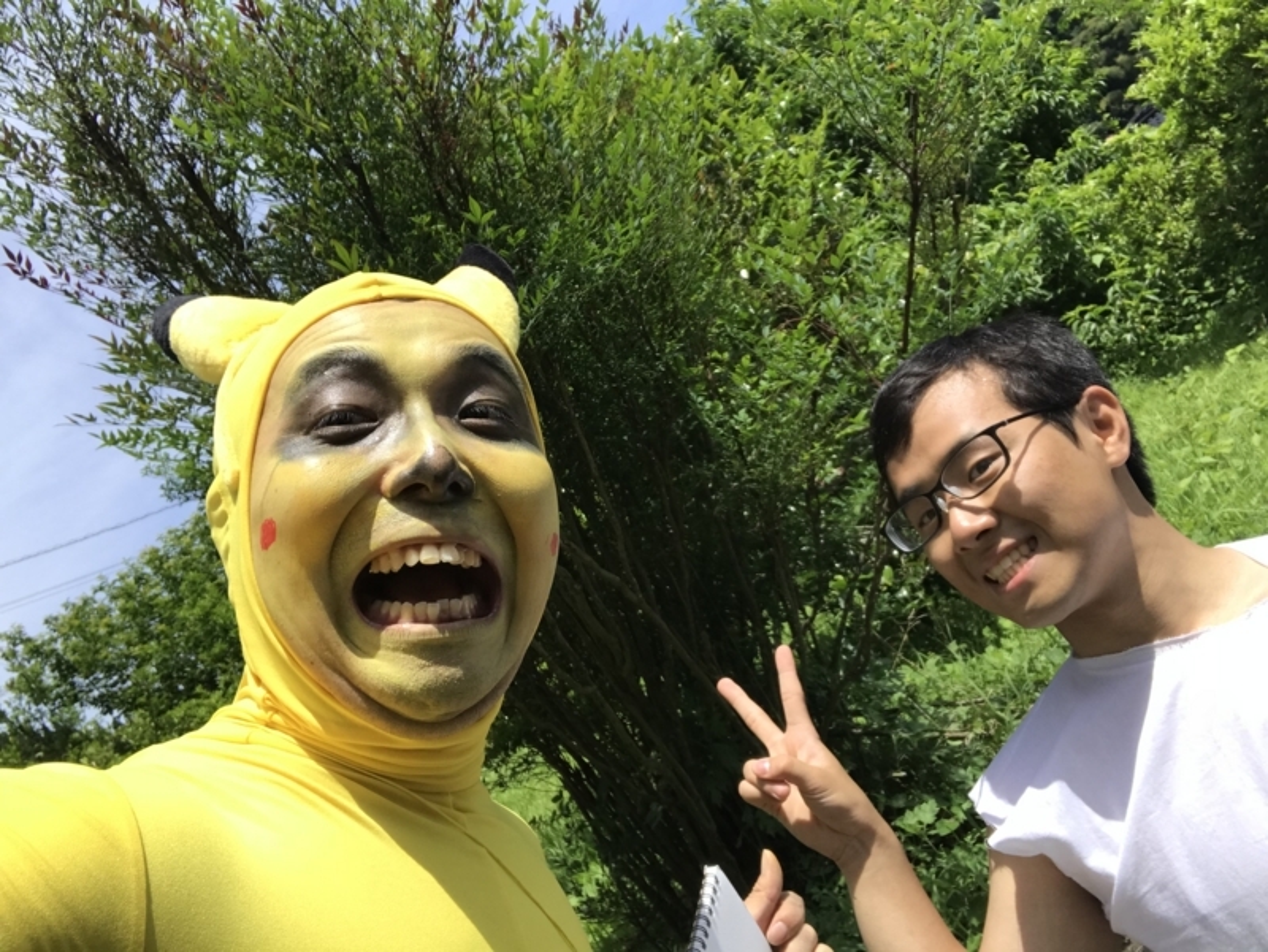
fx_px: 1173
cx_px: 634
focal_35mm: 32
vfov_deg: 44.2
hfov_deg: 56.8
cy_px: 476
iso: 25
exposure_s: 1/1067
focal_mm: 2.87
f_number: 2.2
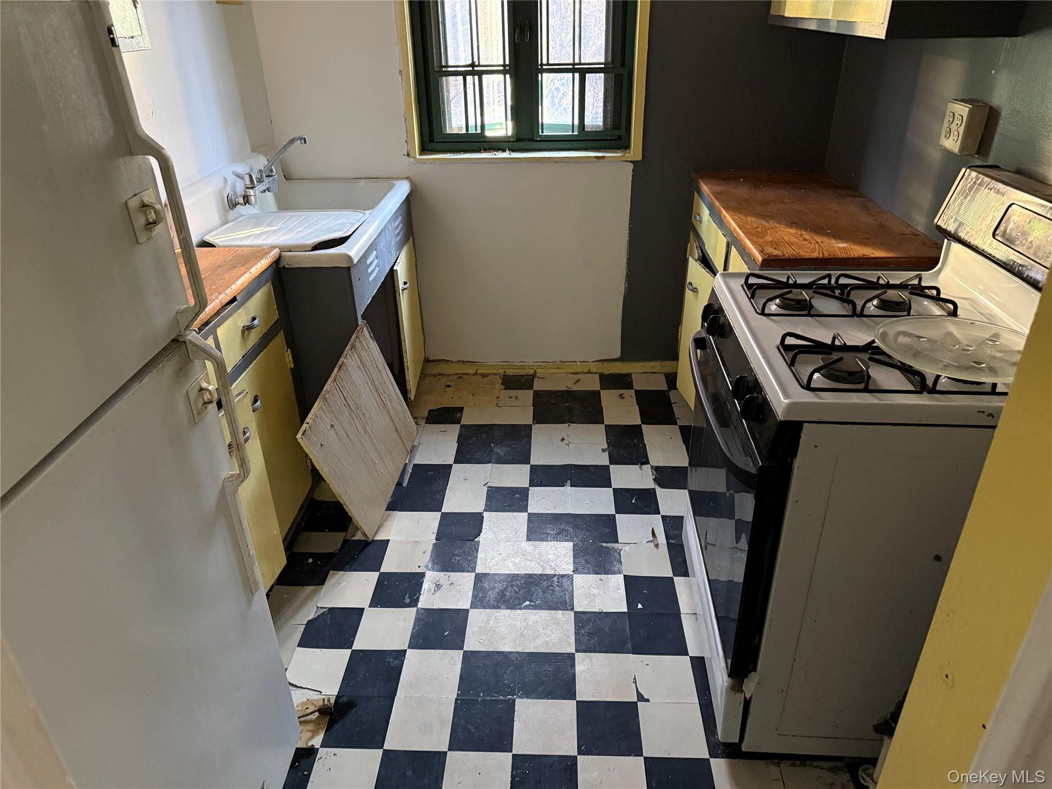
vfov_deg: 56.8
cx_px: 526
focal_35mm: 24
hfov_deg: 71.6
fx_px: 729
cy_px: 394
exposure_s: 1/40
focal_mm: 6.76
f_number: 1.78
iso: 1000
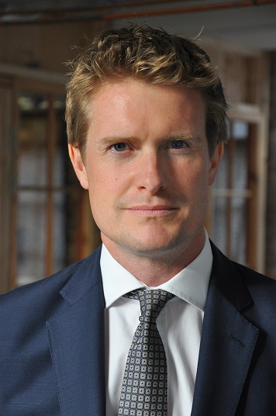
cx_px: 138
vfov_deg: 20.6
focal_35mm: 99
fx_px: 1141
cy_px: 208
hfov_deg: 13.8
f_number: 5.3
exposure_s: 1/30
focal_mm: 66
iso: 800
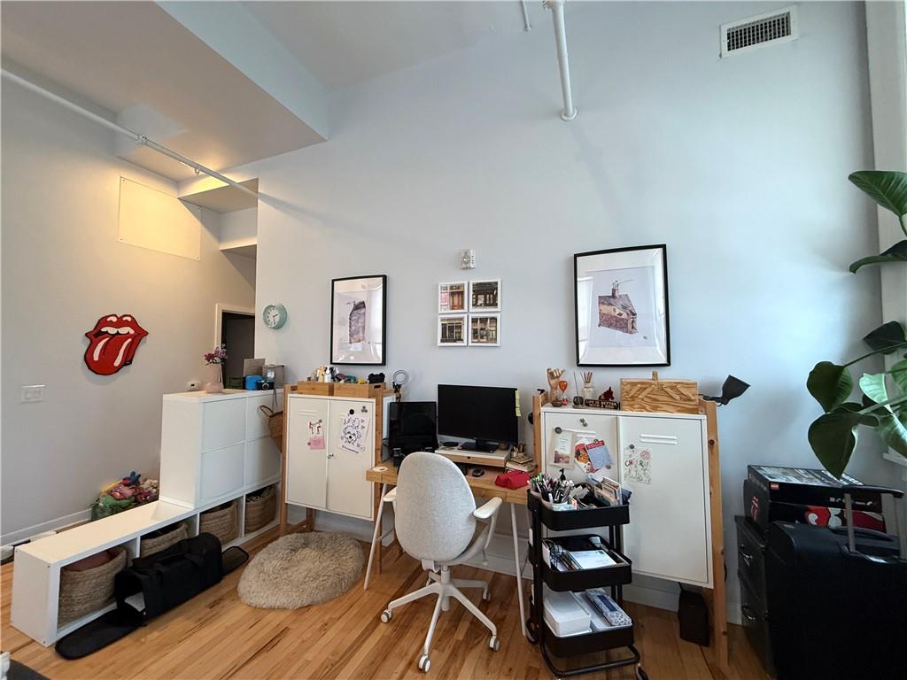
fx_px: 367
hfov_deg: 102.1
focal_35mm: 14
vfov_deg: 85.7
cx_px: 454
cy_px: 340
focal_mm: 2.22
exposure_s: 1/120
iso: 320
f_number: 2.2
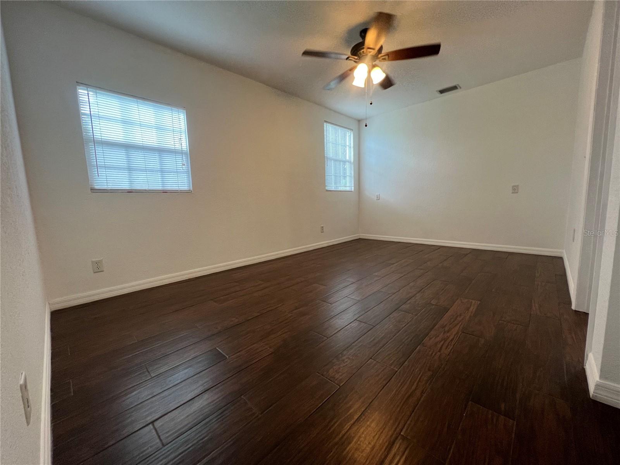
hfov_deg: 106.2
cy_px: 232
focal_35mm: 13
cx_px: 310
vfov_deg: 89.9
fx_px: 233
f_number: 1.8
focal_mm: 1.57
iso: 200
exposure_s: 1/120
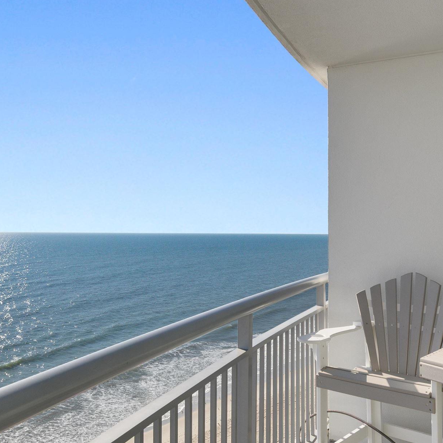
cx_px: 193
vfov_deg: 51.1
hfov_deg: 51.0
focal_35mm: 32
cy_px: 224
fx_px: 463
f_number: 10
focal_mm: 10
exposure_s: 1/400
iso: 100
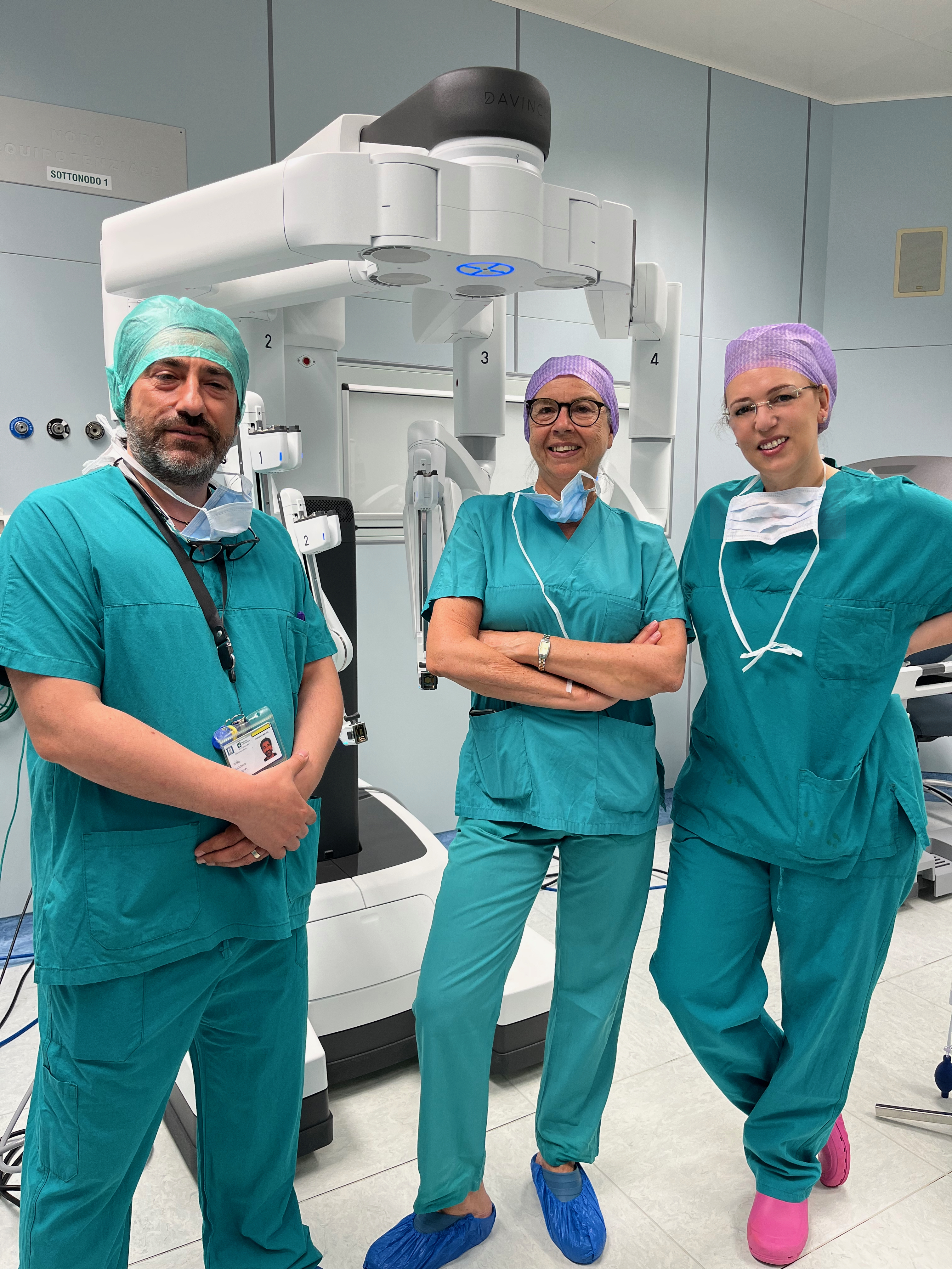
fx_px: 953
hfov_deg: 53.1
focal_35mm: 26
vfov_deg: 67.3
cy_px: 634
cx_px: 476
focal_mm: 5.1
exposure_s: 1/100
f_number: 1.6
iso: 64
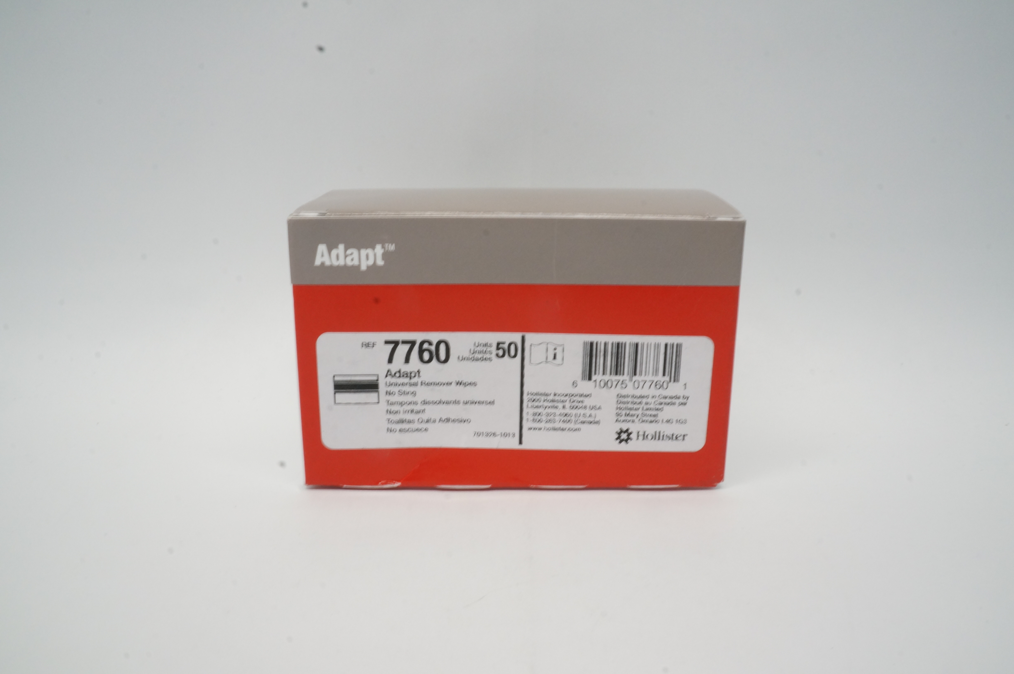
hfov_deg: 67.4
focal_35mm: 27
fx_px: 760
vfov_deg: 47.8
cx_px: 507
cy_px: 337
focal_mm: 18
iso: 800
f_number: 22
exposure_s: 1/8
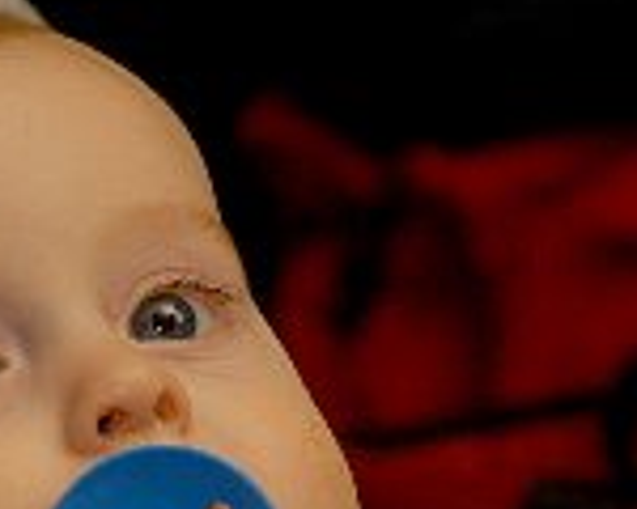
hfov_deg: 4.2
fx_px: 8691
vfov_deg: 3.3
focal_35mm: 461
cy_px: 795
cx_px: 89
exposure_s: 1/60
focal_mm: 70
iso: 200
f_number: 4.5
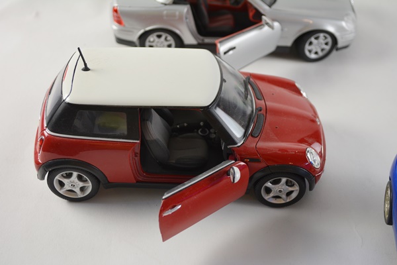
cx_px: 198
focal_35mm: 54
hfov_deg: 36.9
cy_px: 132
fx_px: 595
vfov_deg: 25.1
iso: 400
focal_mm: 36
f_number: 5
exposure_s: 1/100
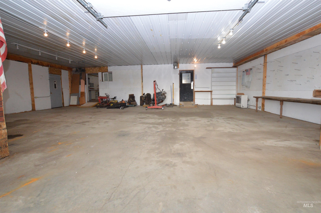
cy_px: 106
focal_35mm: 15
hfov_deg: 100.4
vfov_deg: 77.2
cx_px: 160
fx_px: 134
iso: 1400
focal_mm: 10
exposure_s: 1/200
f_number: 8
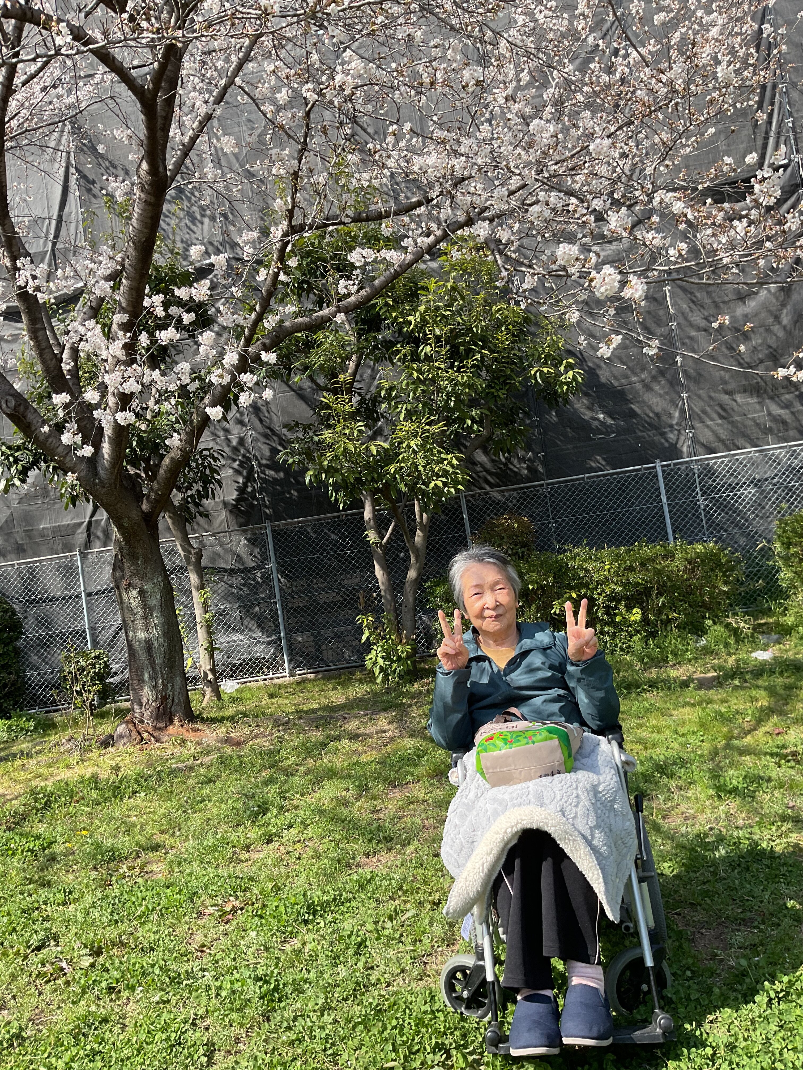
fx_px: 897
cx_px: 402
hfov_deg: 48.2
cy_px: 535
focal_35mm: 29
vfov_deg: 61.7
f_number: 1.8
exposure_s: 1/749
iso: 16
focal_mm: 3
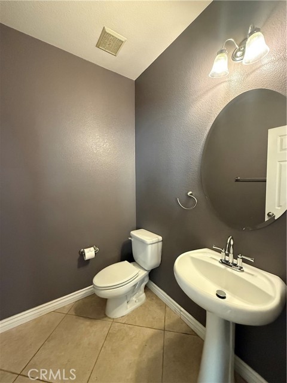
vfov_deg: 102.1
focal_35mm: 14
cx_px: 144
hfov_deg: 85.7
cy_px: 192
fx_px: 155
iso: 800
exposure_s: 1/60
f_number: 2.2
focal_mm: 2.22
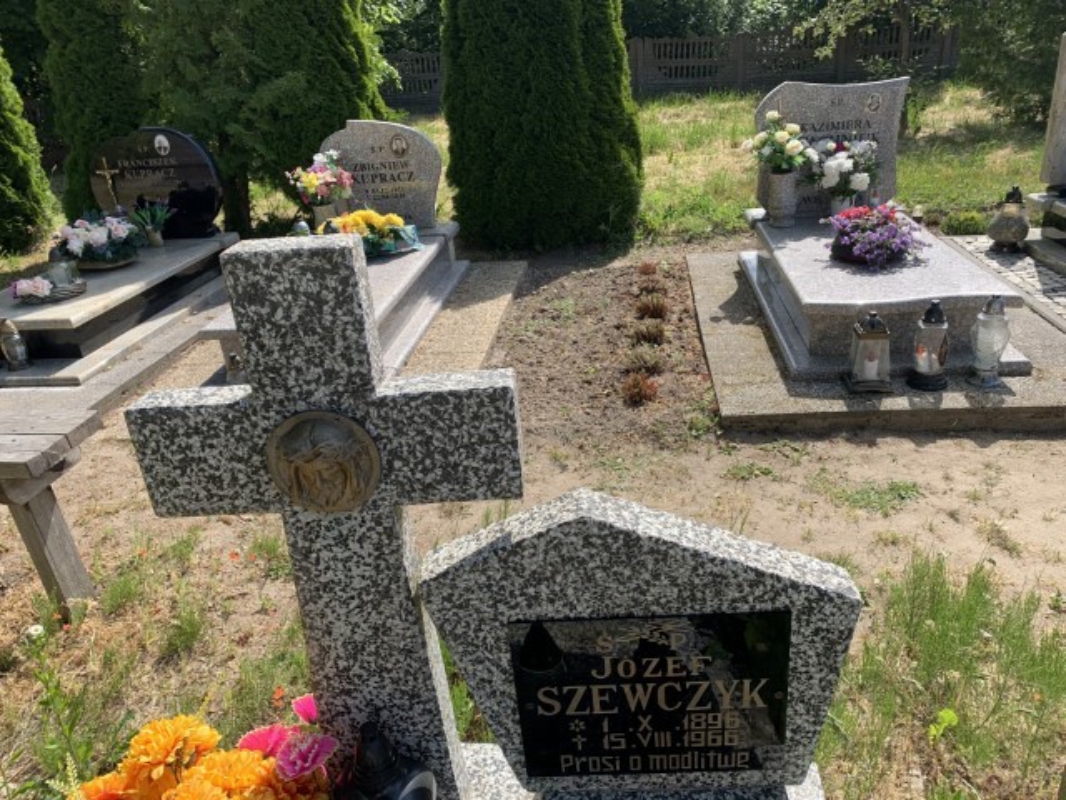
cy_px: 400
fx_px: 801
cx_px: 533
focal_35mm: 26
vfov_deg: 53.1
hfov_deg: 67.3
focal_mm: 4.25
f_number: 1.8
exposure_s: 1/1332
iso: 25
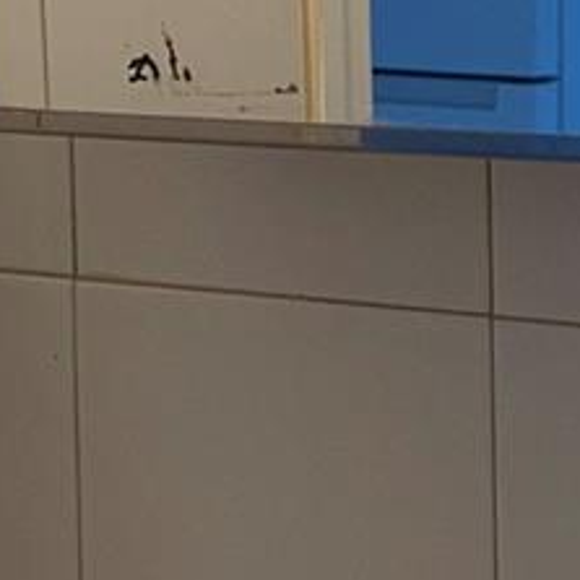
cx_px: 432
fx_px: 2995
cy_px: 39
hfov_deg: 11.0
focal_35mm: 158
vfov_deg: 11.0
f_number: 1.5
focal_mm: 5.7
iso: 50
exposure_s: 1/120
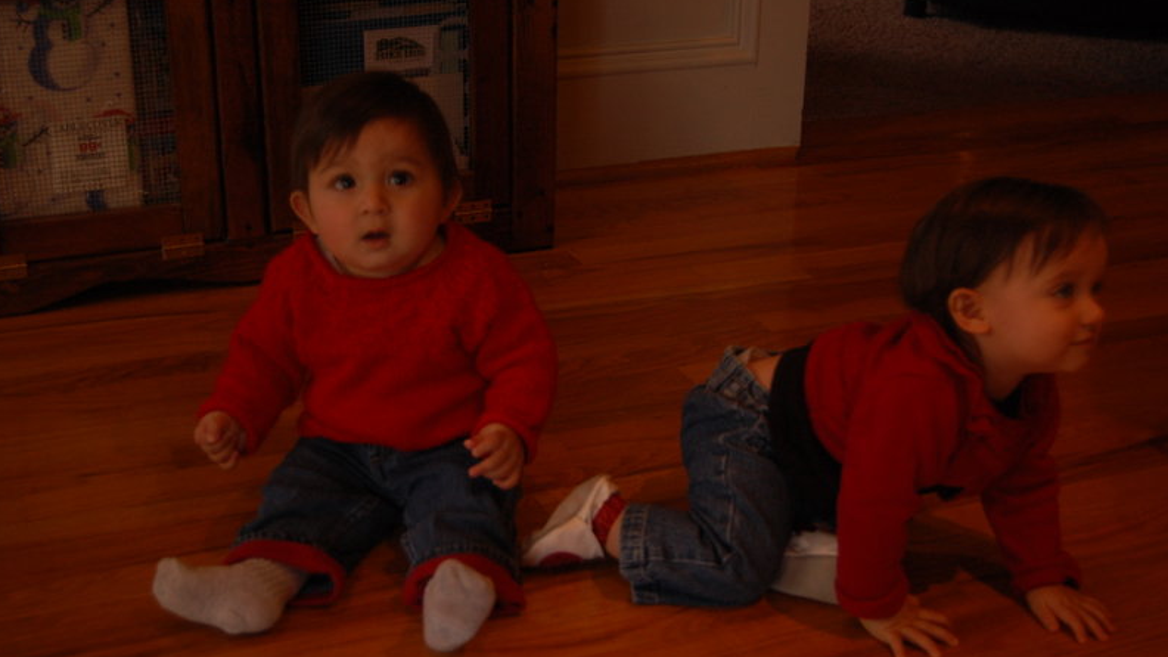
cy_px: 372
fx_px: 1719
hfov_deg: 37.5
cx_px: 583
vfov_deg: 21.6
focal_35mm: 56
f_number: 4.8
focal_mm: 35
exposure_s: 1/60
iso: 400
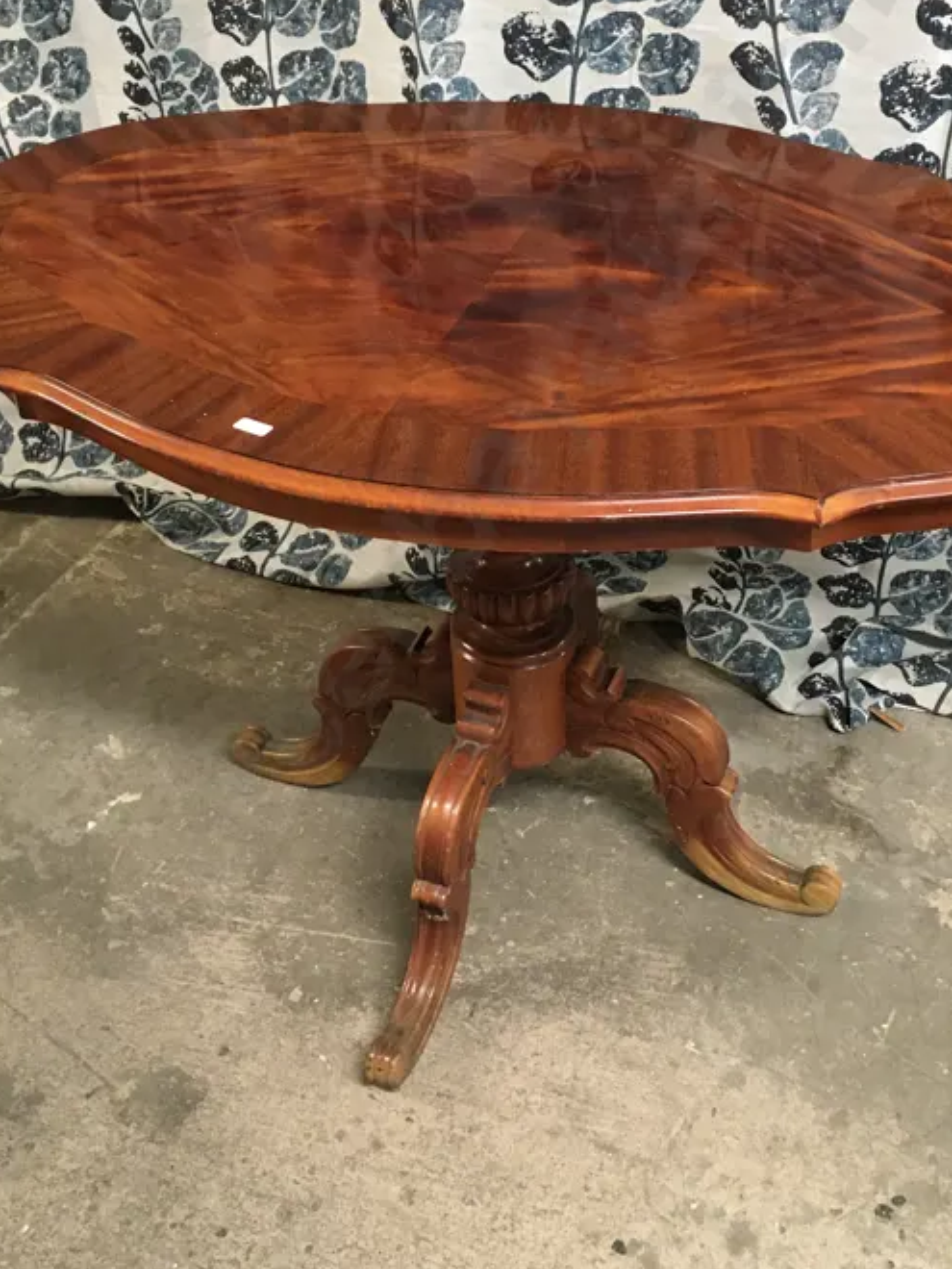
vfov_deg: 41.4
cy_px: 392
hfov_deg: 32.1
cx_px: 558
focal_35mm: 45
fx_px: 1650
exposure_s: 1/33
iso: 200
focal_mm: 4.15
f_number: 2.2
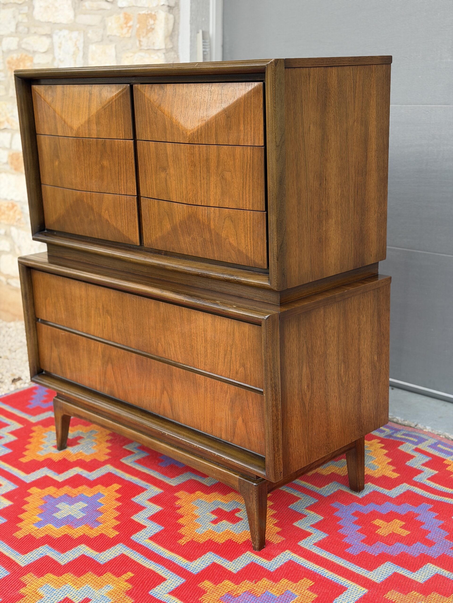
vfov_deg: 39.7
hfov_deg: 30.3
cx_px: 226
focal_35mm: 48
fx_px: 838
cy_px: 302
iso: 64
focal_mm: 6.76
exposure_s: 1/286
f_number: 1.78
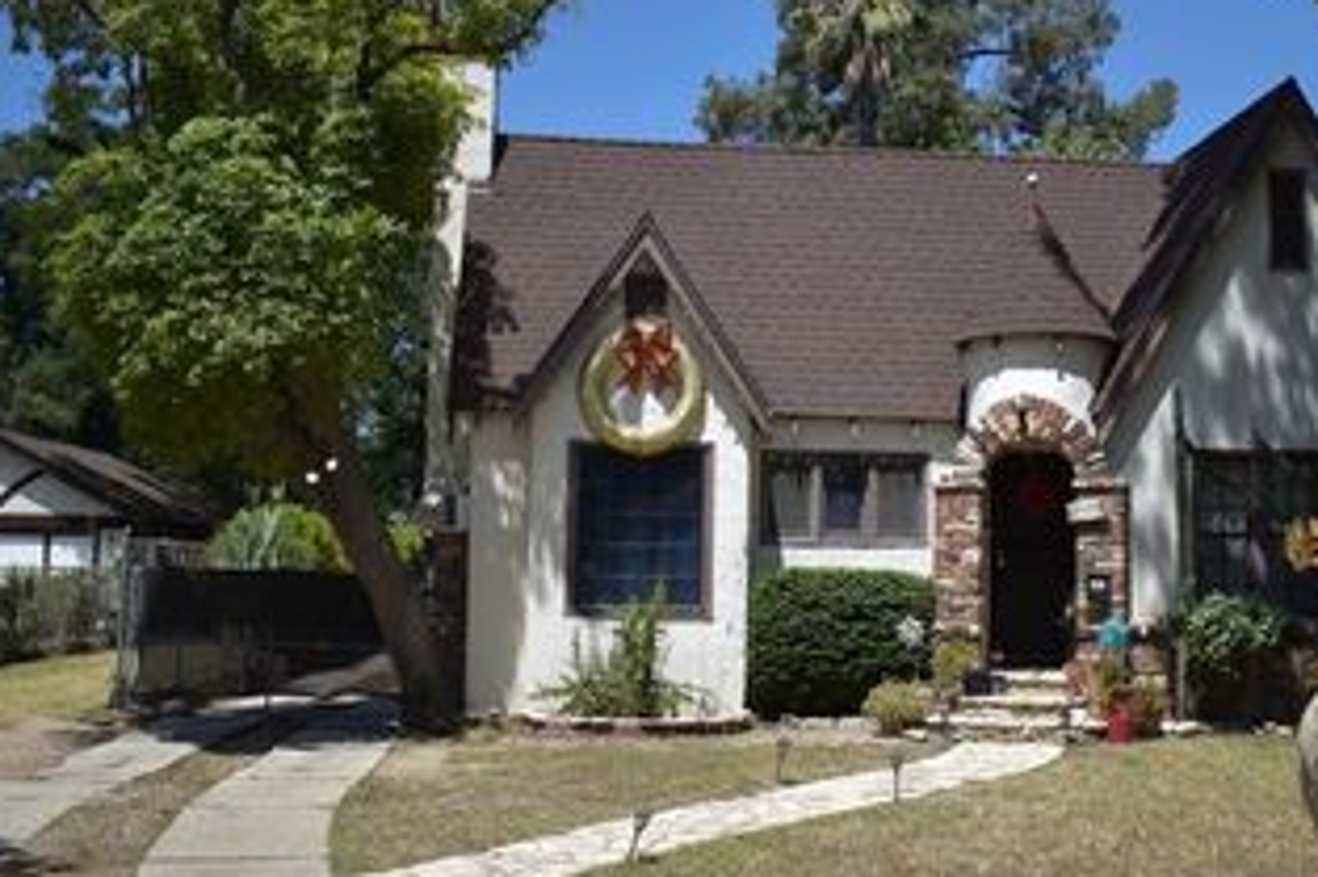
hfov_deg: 45.1
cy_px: 405
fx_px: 1573
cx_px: 819
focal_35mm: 43
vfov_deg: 31.1
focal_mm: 18
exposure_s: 1/2000
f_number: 3.5
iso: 160
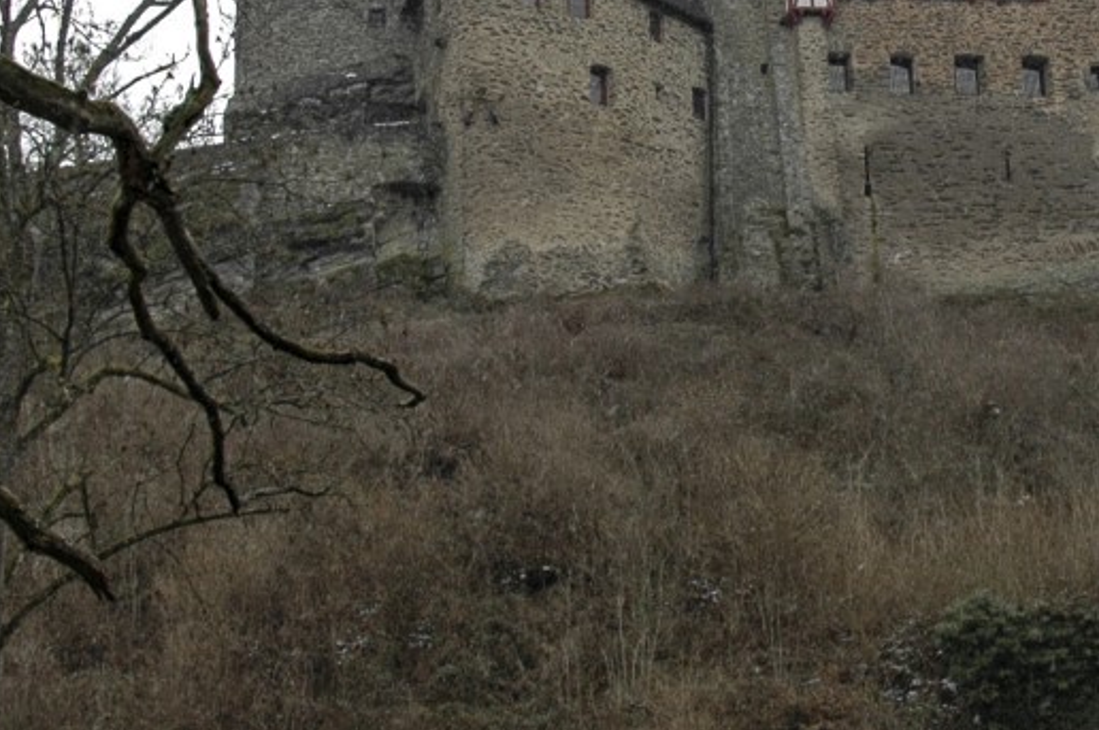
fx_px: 2592
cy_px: 57
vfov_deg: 15.8
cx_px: 820
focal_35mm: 85
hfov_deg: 23.7
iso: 200
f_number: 6.3
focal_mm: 18
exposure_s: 1/160
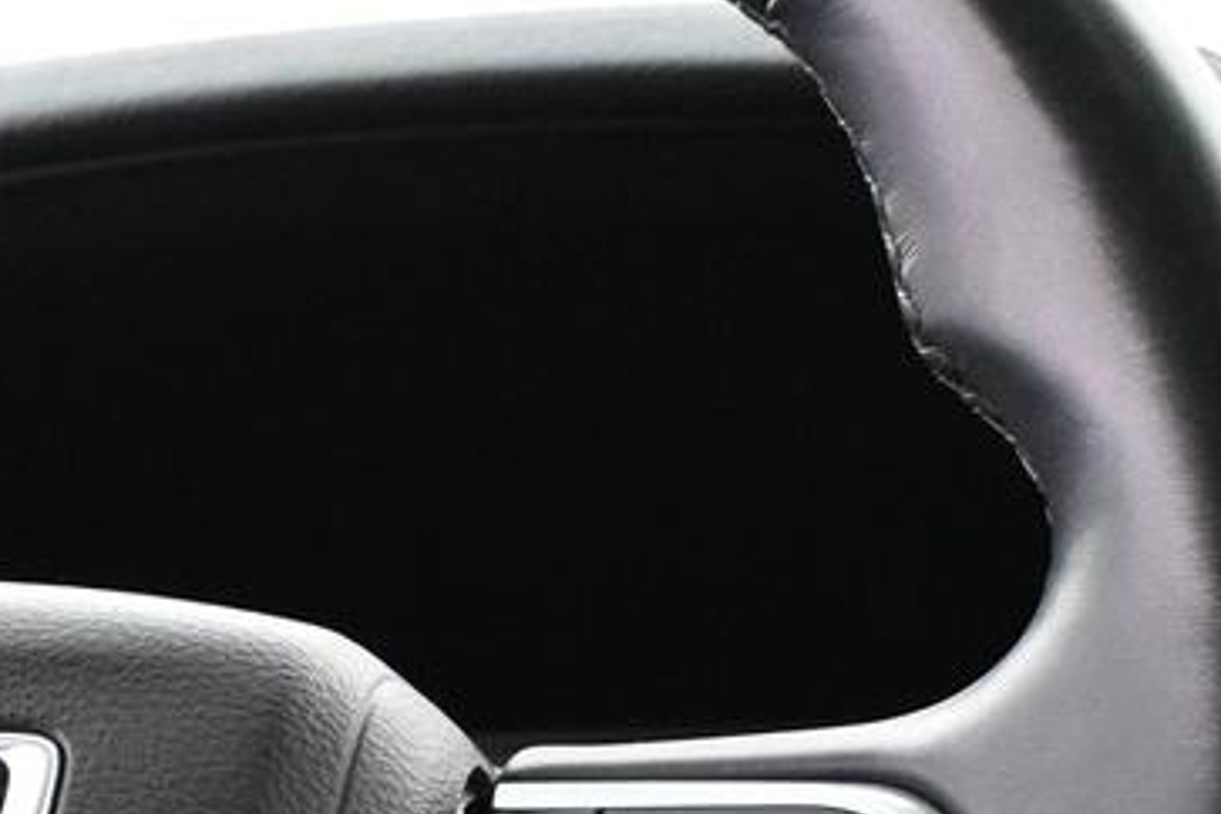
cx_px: -387
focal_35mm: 177
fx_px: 6015
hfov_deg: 11.3
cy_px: 945
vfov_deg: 7.7
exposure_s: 1/13
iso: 1600
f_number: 4.5
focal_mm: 26.5
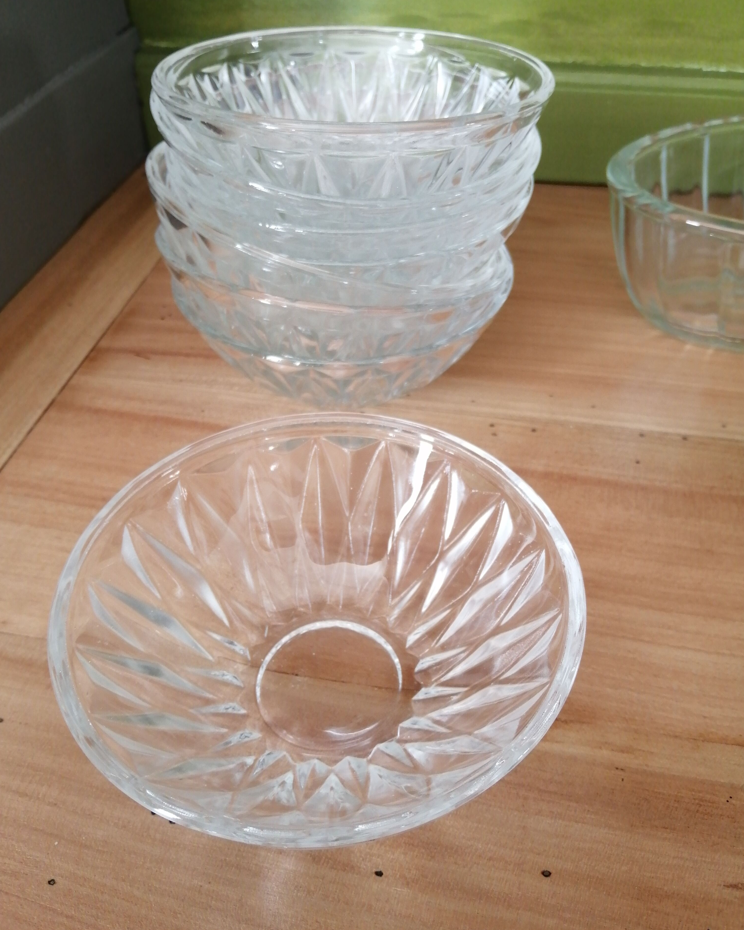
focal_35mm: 28
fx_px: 771
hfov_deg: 51.5
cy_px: 451
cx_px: 374
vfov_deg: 62.2
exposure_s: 1/33.3
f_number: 1.8
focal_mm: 3.6
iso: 100
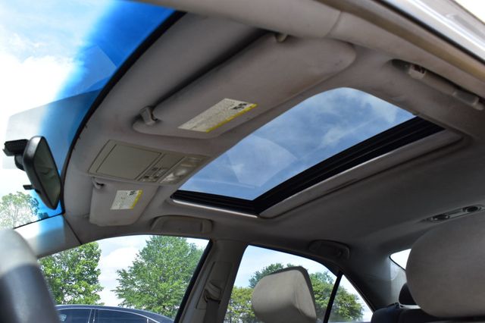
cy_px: 162
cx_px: 242
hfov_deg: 62.0
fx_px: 404
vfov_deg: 43.6
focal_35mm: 30
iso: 400
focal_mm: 20
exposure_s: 1/200
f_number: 10
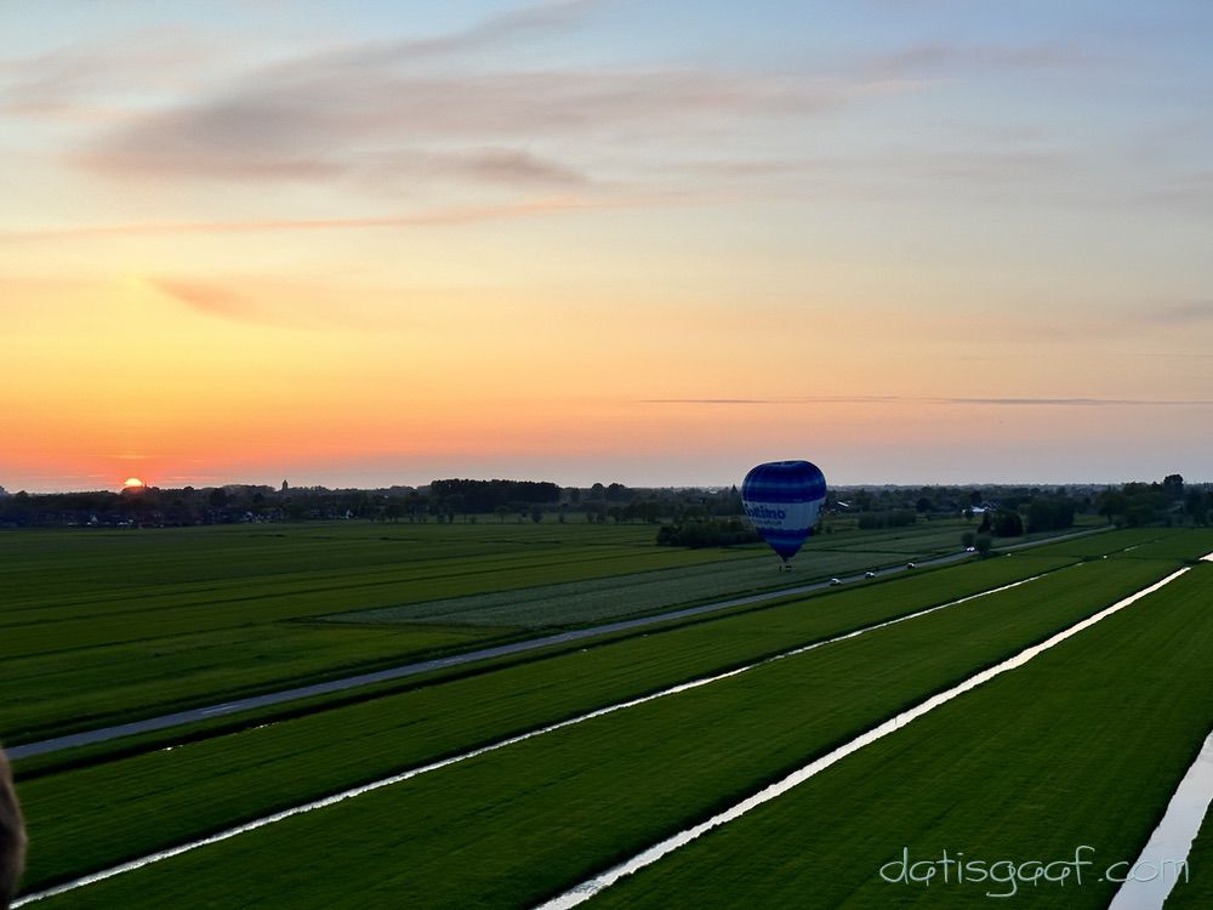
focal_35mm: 48
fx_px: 1682
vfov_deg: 30.3
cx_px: 606
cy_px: 455
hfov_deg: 39.7
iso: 64
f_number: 1.78
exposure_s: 1/627
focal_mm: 6.86
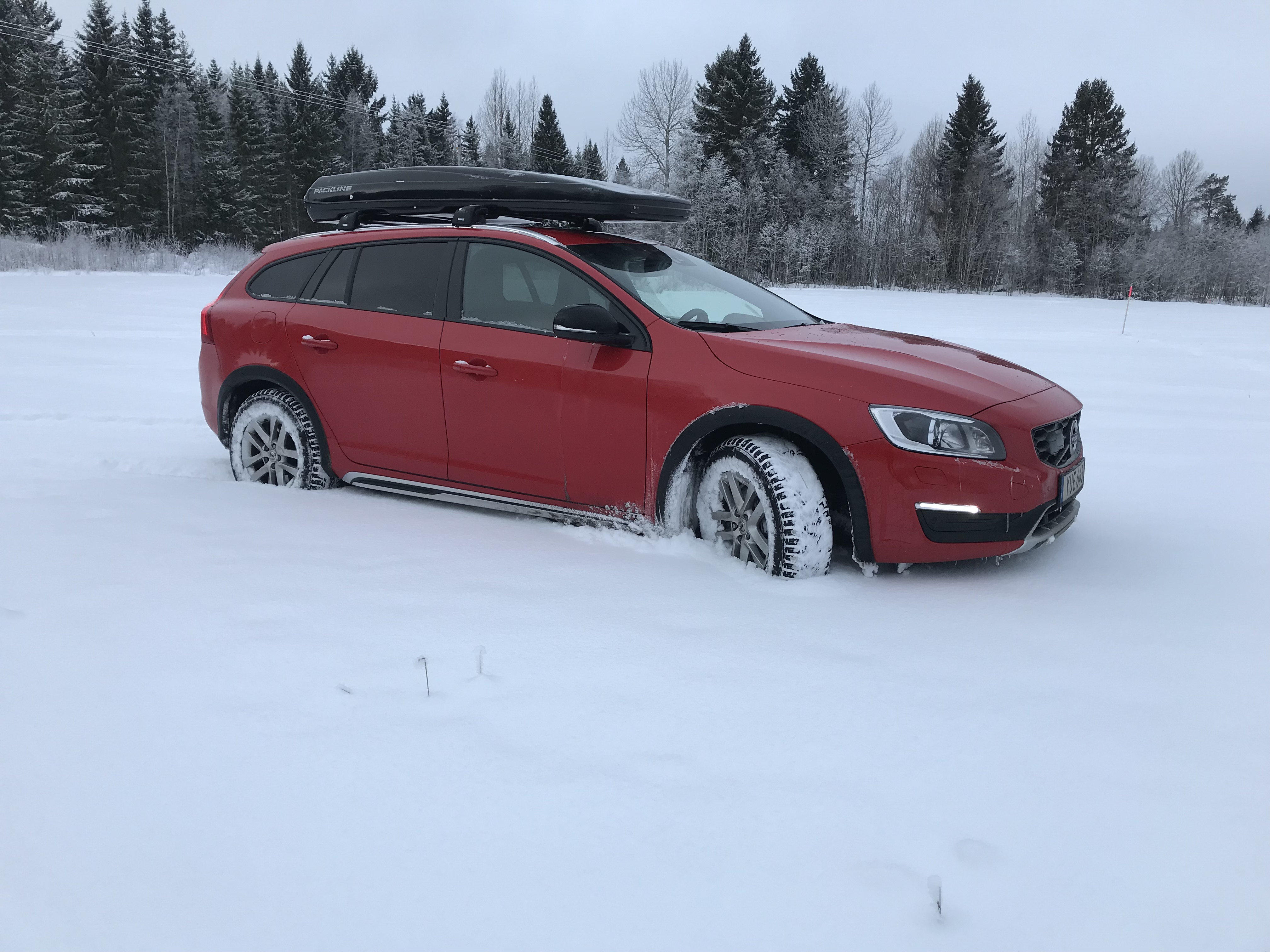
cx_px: 635
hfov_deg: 63.4
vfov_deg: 49.7
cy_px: 476
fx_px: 1027
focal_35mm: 28
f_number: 1.8
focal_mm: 3.99
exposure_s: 1/570
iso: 20
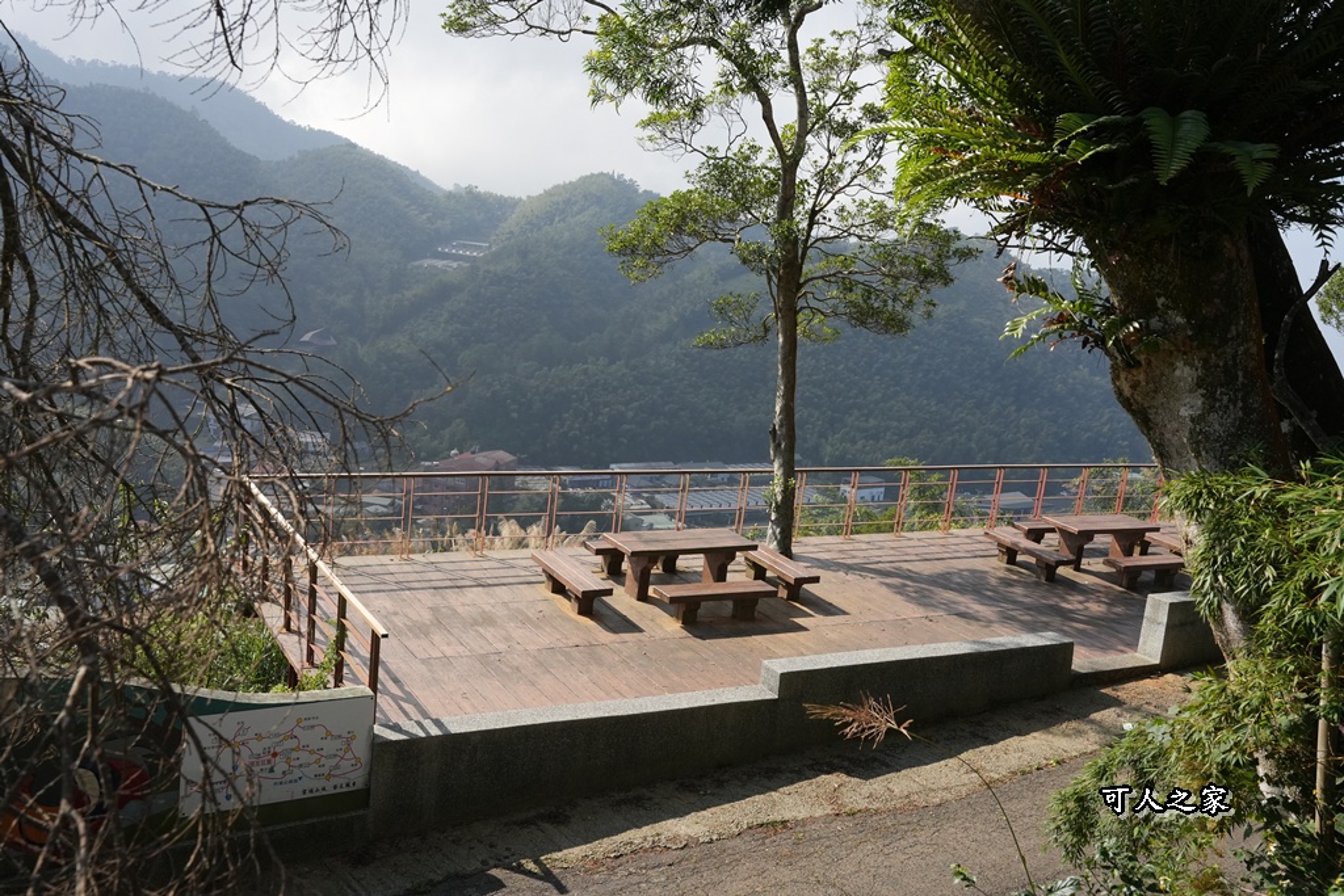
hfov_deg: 55.7
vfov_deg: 38.8
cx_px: 672
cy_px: 448
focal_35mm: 34
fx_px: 1273
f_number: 10
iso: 2500
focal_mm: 34.1
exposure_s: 1/3200
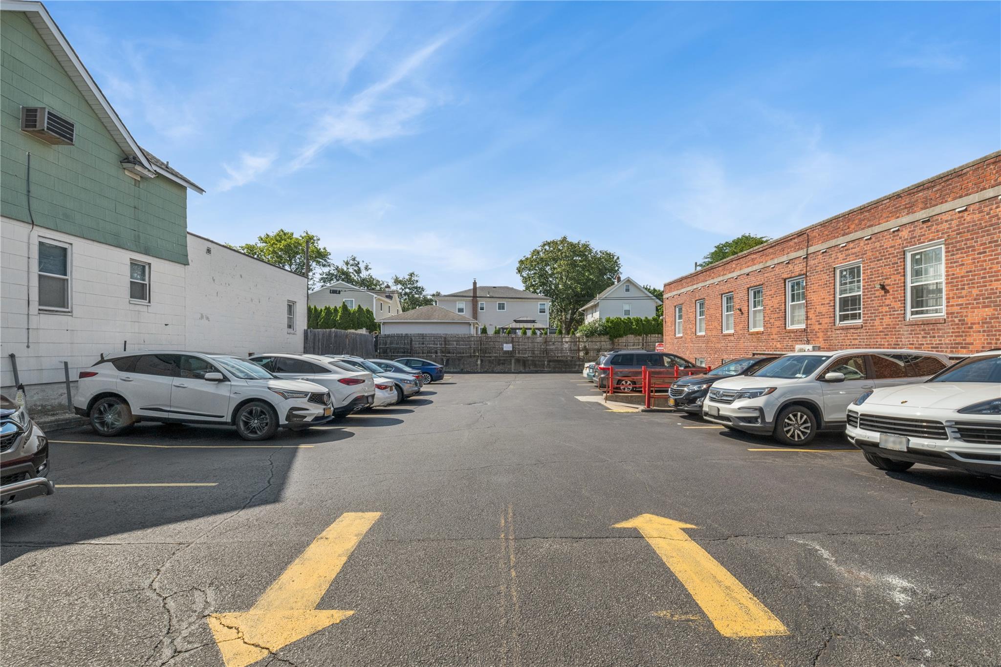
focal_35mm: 15
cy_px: 334
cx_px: 500
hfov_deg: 100.4
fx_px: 417
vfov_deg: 77.3
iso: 640
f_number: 14
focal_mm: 15
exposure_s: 1/500
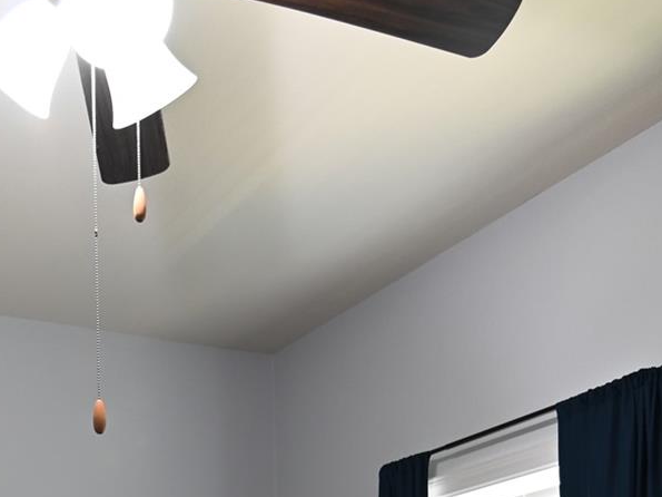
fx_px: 1013
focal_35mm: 53
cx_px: 150
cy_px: 694
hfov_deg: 35.2
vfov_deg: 23.4
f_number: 2.8
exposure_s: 1/30
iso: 640
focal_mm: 16
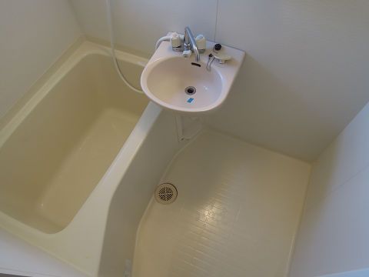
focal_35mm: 24
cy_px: 138
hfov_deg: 71.6
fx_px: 256
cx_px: 184
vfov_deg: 56.8
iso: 160
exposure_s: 1/40
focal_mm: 4.3
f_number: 2.8
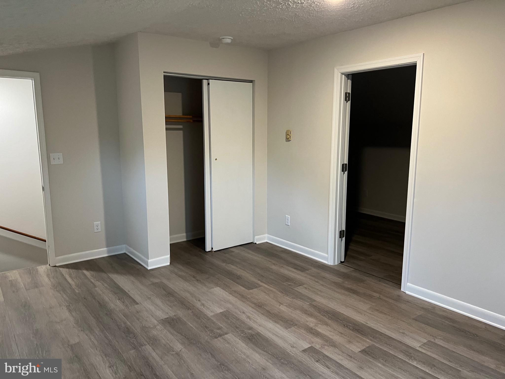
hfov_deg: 67.3
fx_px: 379
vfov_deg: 53.1
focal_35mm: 26
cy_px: 190
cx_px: 252
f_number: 1.5
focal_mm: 5.7
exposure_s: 1/60
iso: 200
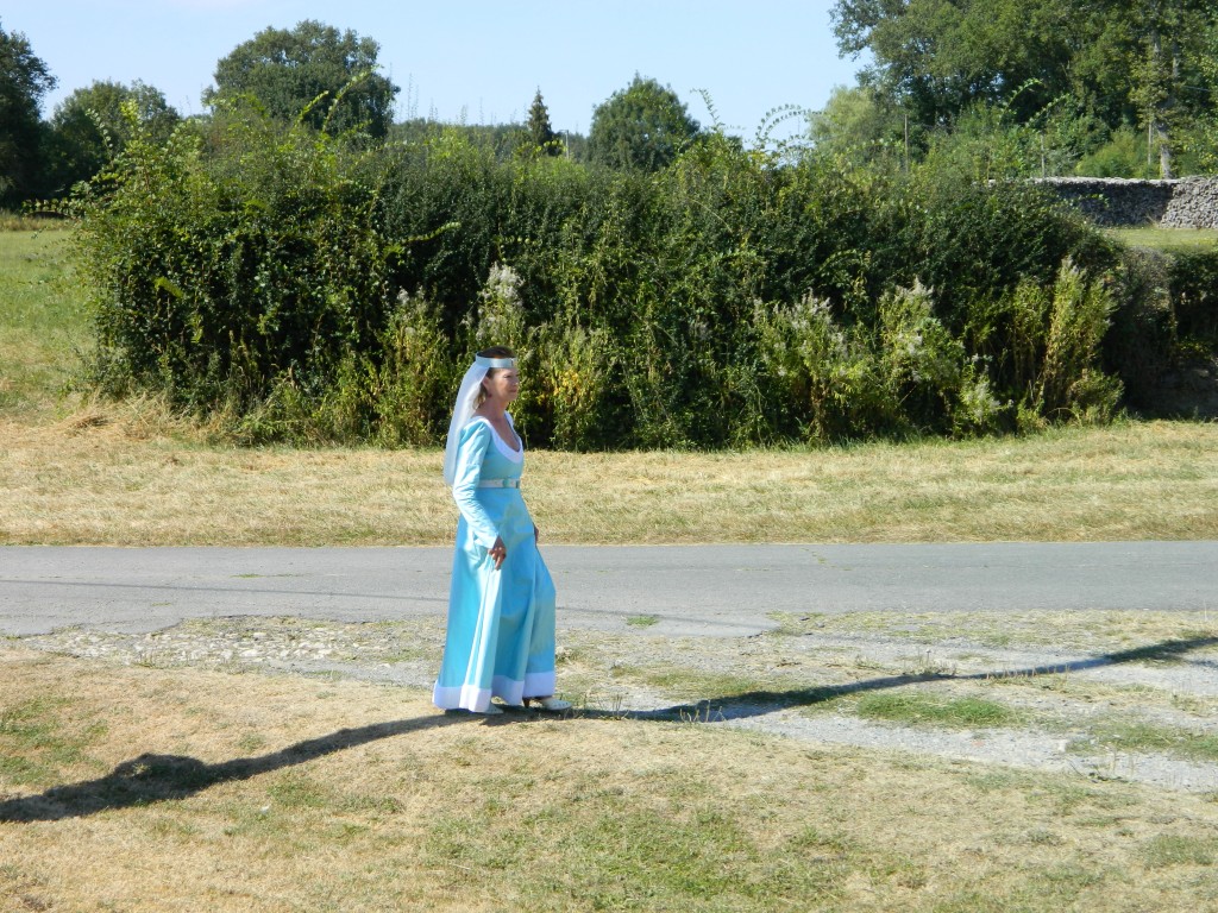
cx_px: 609
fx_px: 2463
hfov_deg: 27.8
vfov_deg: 21.0
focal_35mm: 70
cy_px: 456
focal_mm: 12.6
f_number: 4
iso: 80
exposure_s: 1/400
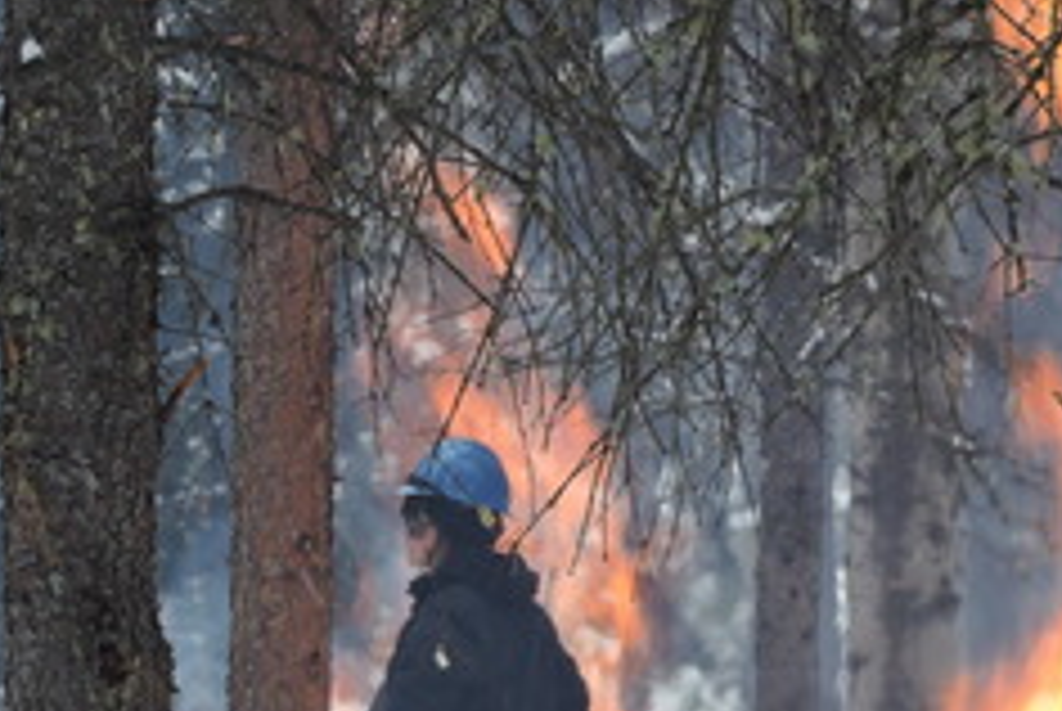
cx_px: 626
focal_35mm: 374
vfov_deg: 3.7
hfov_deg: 5.5
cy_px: 691
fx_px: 11047
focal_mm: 30.5
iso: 125
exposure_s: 1/60
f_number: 5.2
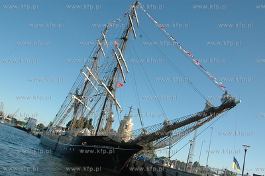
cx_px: 132
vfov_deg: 43.5
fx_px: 221
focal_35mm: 30
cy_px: 88
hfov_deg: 62.0
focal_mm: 20
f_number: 8
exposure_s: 1/400
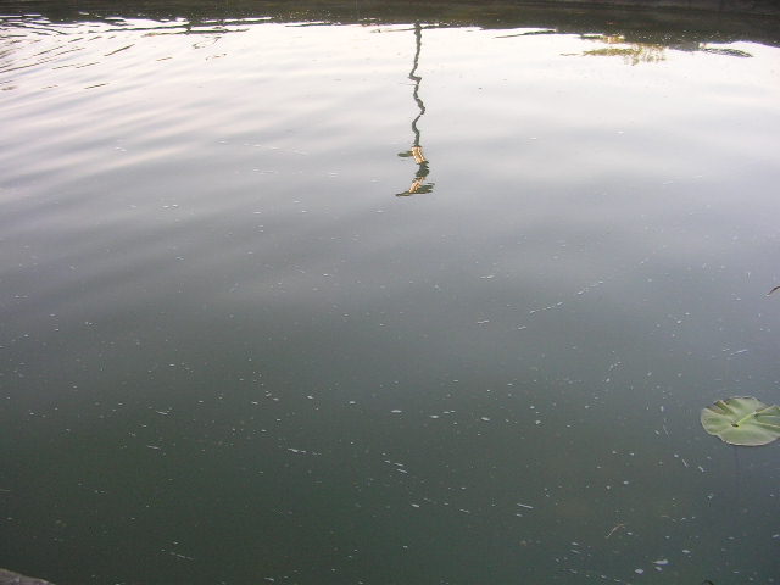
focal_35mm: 38
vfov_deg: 37.7
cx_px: 390
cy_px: 292
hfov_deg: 49.0
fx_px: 856
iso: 50
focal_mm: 5.8
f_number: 2.8
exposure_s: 1/98.8
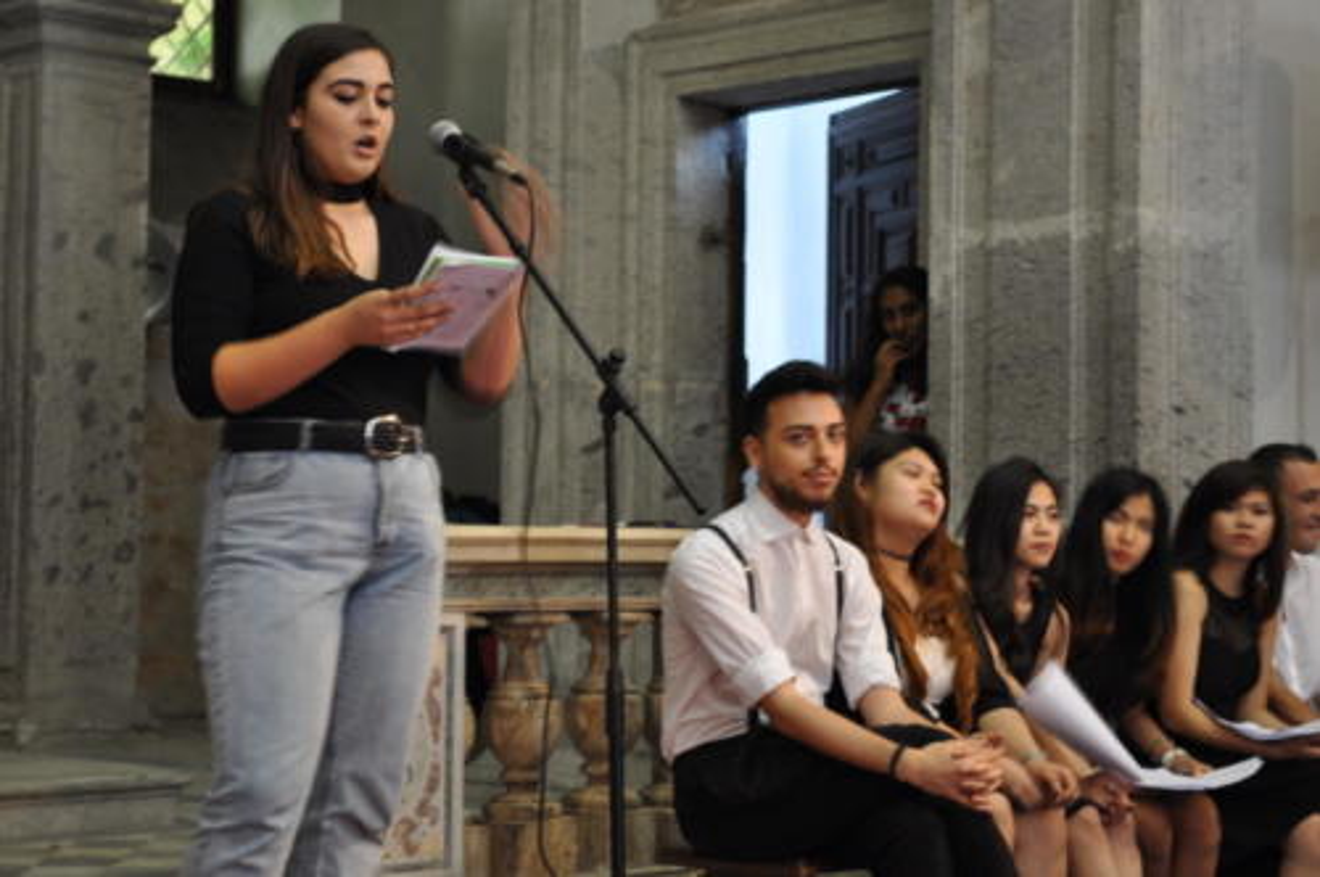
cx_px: 660
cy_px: 438
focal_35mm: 72
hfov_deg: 28.1
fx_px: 2637
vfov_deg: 18.9
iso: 400
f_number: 5.6
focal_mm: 48
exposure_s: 1/4
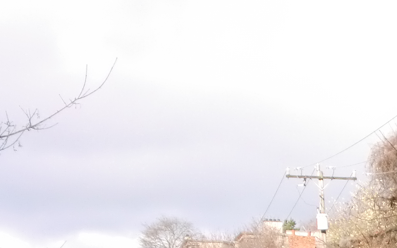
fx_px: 1569
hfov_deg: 13.6
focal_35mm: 145
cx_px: 589
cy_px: 415
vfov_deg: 8.7
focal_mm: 8.44
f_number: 3.6
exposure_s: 1/1000
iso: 320
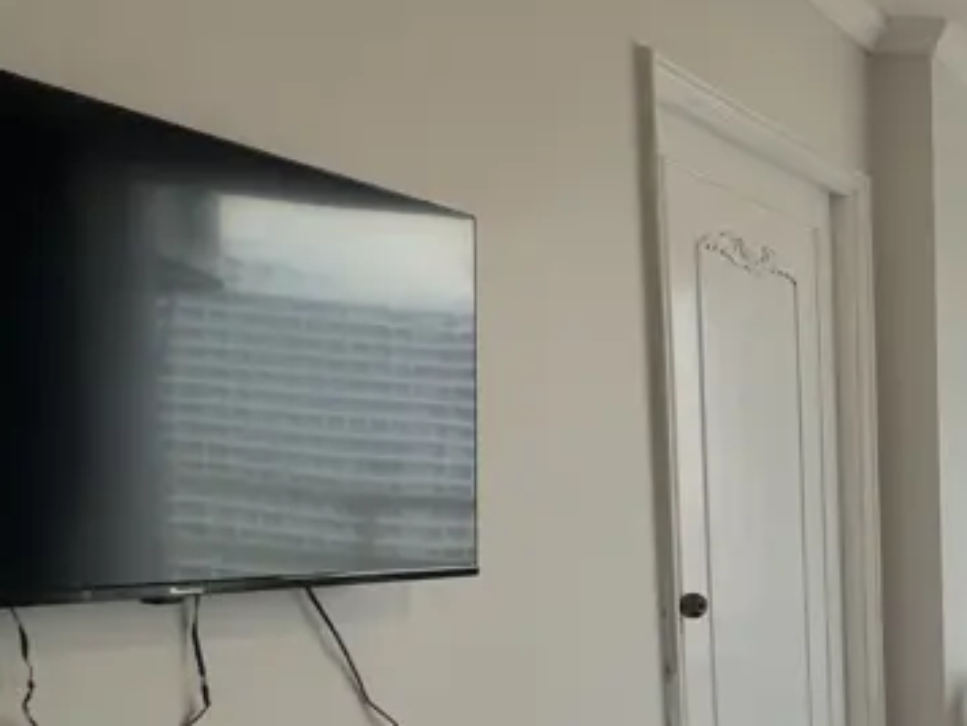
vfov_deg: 30.0
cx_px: 1425
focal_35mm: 47
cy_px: 607
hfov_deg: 28.1
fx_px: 1313
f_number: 2.2
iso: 40
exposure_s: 1/174
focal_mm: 2.22
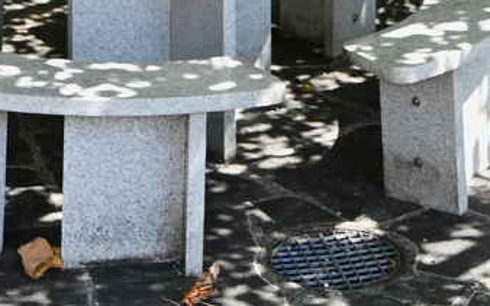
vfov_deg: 10.6
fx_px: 1442
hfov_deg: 19.2
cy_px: -405
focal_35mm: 108
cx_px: 342
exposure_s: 1/125
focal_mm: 14
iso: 100
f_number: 5.6
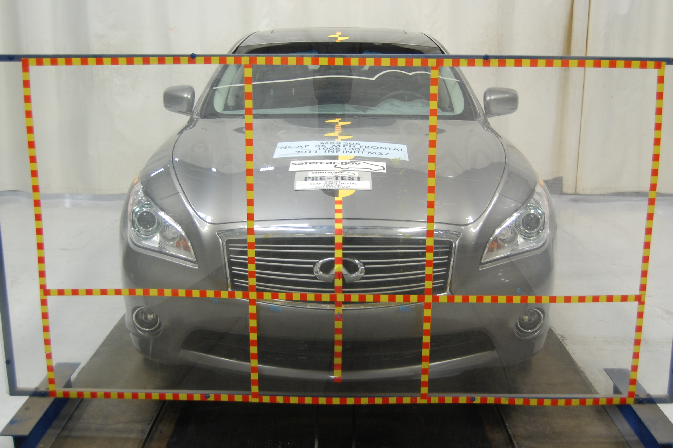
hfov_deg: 49.6
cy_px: 224
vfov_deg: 34.1
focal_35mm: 39
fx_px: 728
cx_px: 336
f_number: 4.2
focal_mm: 26
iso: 400
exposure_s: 1/40
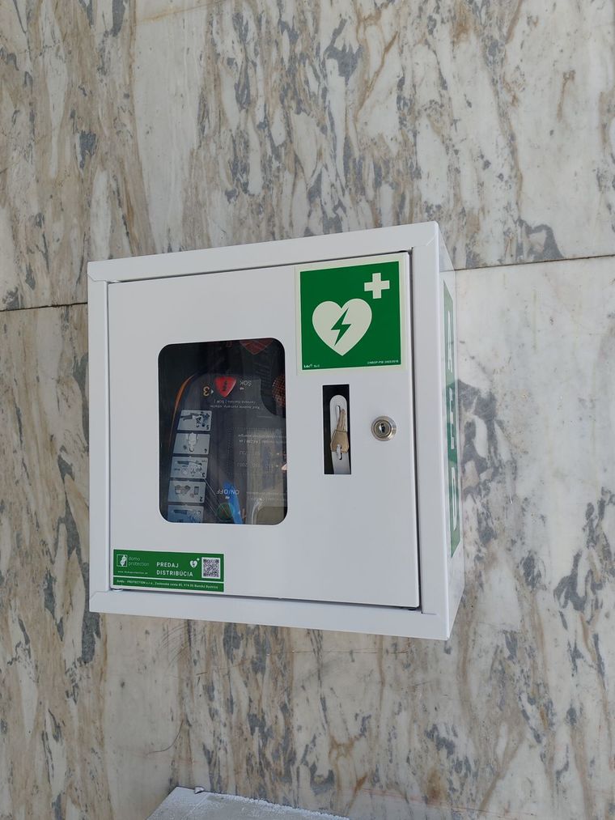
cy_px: 410
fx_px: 639
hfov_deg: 51.4
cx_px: 308
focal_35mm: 27
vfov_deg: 65.3
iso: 50
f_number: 1.9
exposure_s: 1/170
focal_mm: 6.12
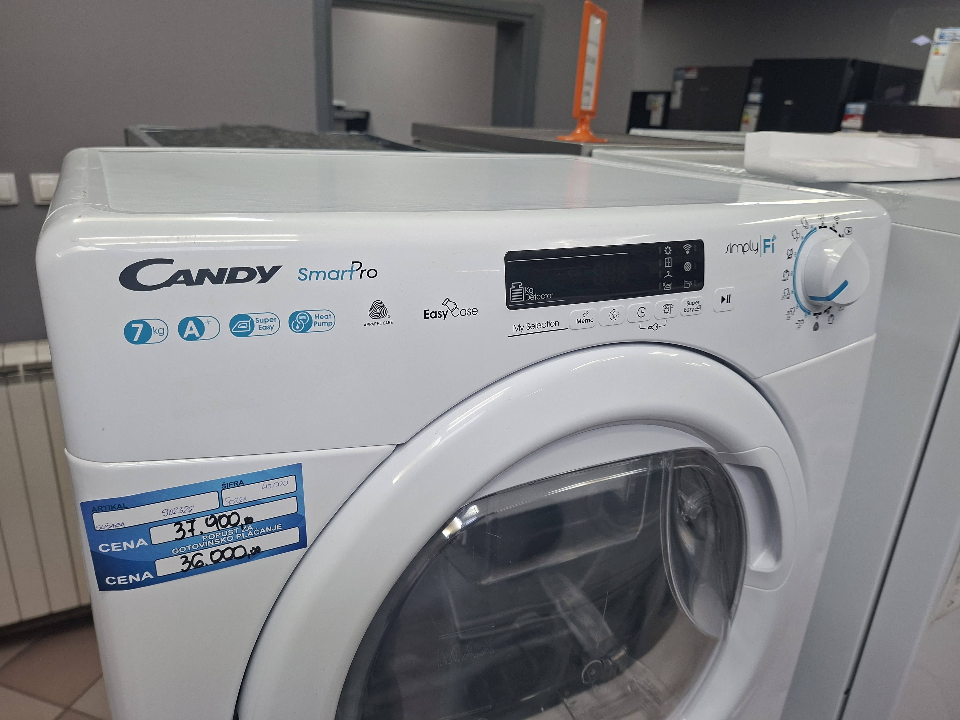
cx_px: 480
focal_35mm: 23
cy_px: 360
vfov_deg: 58.9
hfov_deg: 73.9
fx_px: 638
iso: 125
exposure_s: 1/100
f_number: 1.8
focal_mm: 5.54
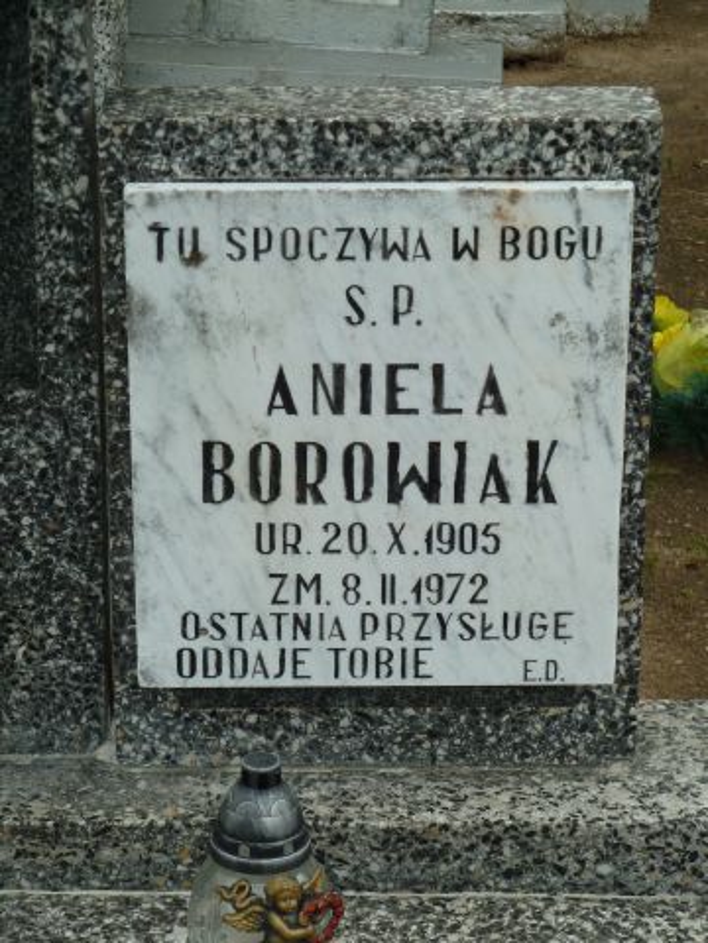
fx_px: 3245
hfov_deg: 12.5
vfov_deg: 16.6
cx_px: 354
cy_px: 472
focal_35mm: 119
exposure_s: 1/320
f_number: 4.4
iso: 80
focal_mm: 19.5
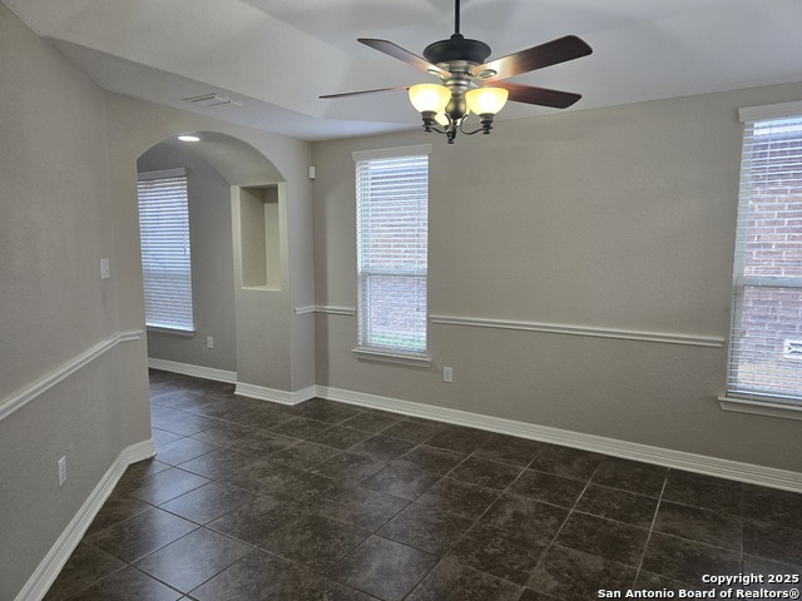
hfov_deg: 73.9
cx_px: 401
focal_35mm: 23
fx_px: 533
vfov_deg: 58.9
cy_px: 300
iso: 200
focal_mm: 6.3
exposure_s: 1/120
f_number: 1.7
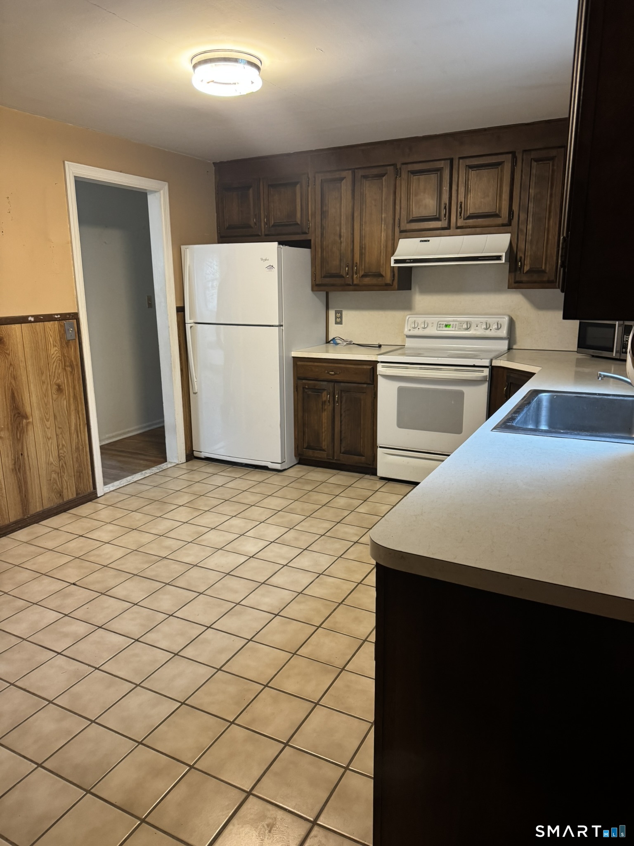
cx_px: 317
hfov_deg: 56.8
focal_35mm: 24
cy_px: 423
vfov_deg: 71.6
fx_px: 586
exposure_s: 1/60
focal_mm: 6.76
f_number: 1.78
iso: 320
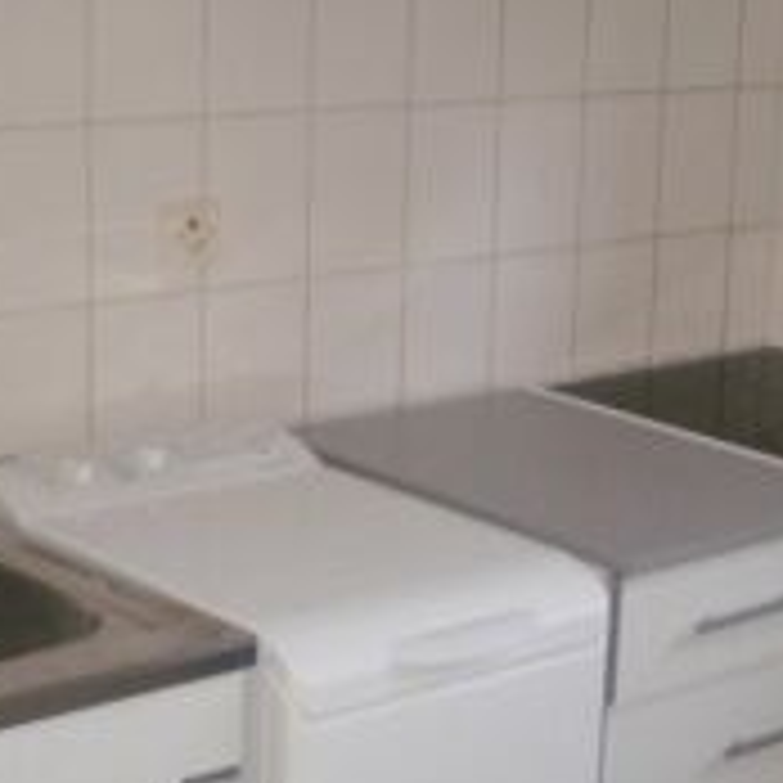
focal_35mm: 88
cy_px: 400
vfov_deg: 19.7
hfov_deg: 19.6
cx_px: 544
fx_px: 2252
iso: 125
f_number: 3.1
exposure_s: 1/30
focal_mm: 6.3
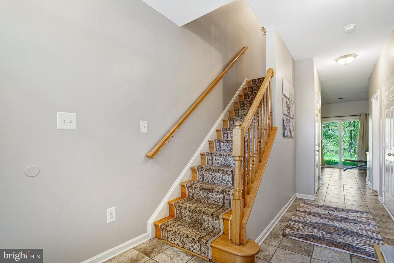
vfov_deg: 73.7
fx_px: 175
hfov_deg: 96.7
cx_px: 197
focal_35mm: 16
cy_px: 132
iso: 1250
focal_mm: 16
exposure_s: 1/50
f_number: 8
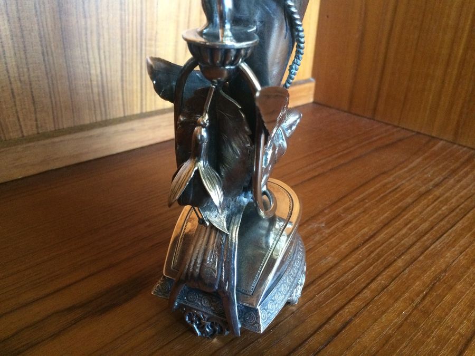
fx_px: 412
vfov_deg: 46.8
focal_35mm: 30
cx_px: 238
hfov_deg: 60.0
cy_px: 178
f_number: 2.2
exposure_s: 1/20
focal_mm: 4.12
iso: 320
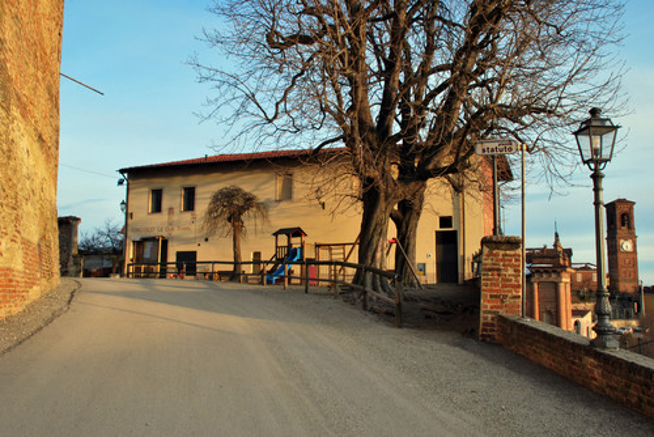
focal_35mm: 33
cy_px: 218
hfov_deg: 57.2
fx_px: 600
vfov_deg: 40.0
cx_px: 327
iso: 200
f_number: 13
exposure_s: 1/30
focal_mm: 22
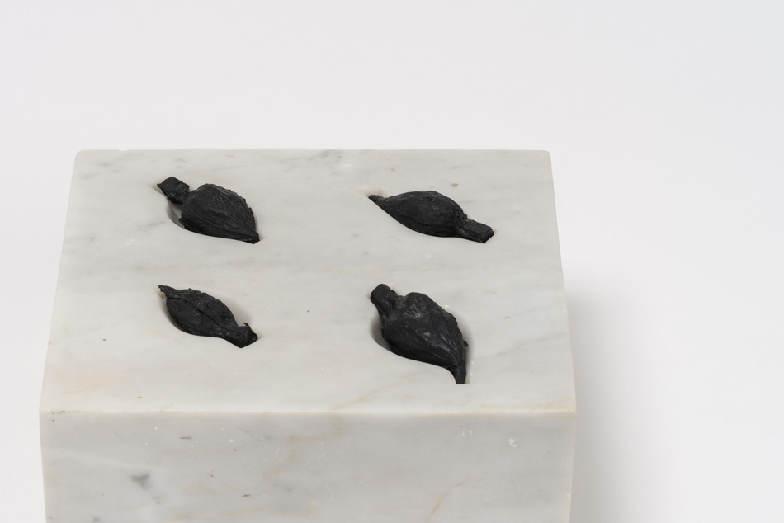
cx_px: 308
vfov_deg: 10.8
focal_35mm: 127
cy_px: 377
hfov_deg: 16.1
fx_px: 2766
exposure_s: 1/100
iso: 100
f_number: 16
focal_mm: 110
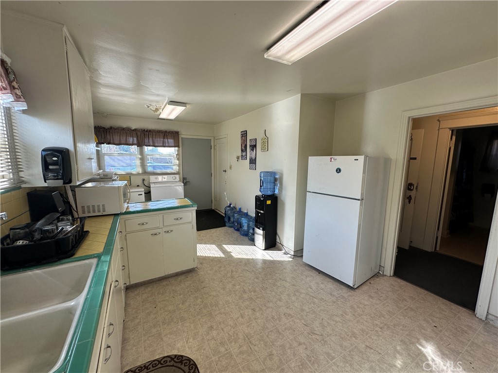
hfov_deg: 102.1
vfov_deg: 85.7
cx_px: 249
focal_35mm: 14
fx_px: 201
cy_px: 186
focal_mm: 2.22
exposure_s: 1/120
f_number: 2.2
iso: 80
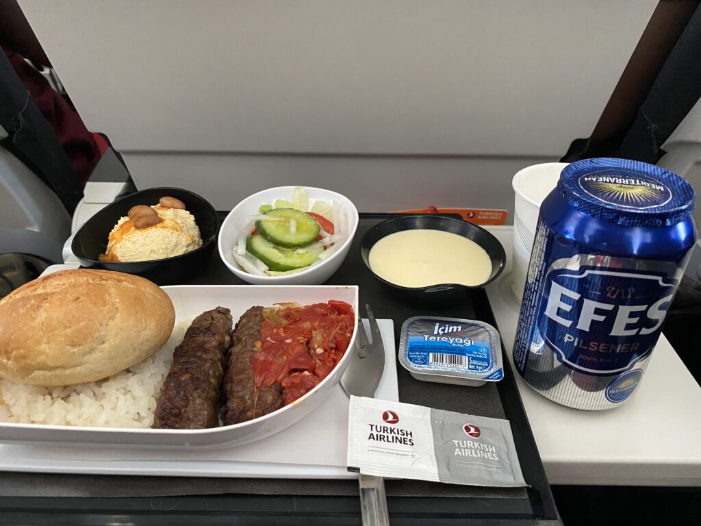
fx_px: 527
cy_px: 263
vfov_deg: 53.1
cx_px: 350
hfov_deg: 67.3
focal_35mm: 26
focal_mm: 4.25
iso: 500
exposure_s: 1/42
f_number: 1.8
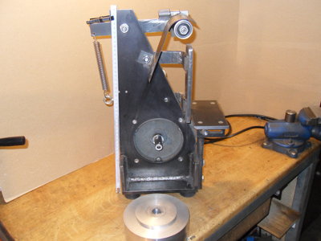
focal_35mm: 35
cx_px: 160
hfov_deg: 52.6
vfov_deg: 40.7
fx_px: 325
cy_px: 120
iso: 400
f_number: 3.5
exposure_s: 1/45
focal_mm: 6.3
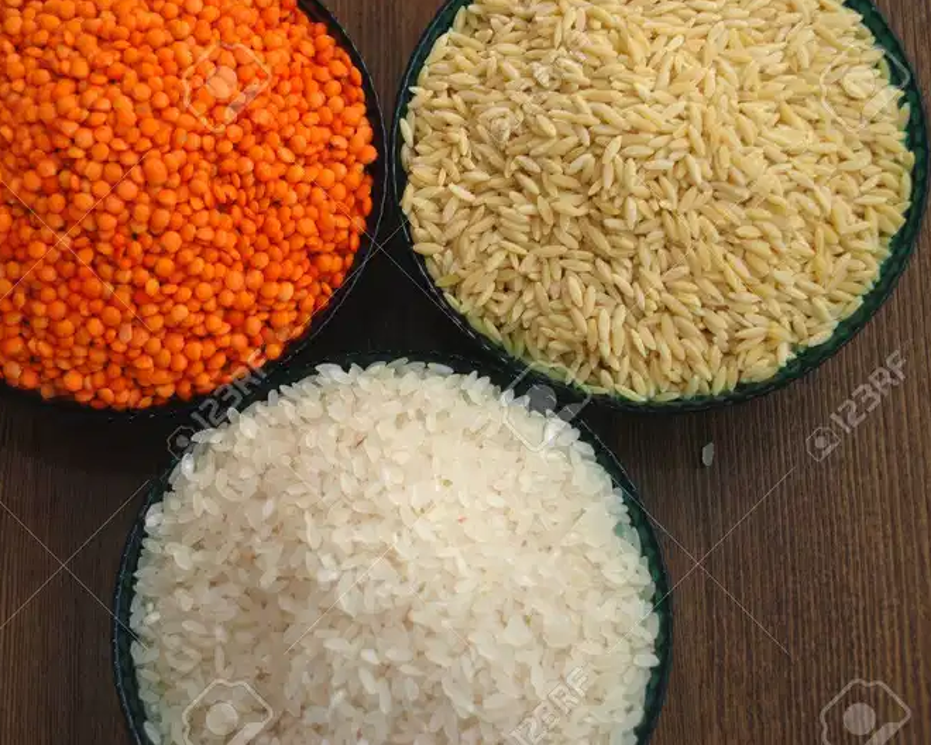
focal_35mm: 82
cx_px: 379
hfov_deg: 23.3
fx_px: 2259
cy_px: 372
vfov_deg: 18.7
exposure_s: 1/50
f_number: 5
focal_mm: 48
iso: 100
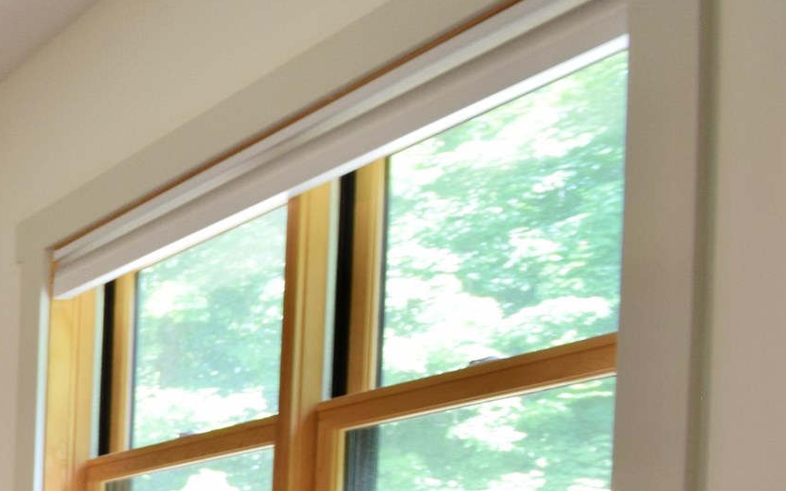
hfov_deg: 22.1
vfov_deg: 20.1
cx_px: -627
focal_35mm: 56
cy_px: 722
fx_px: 1199
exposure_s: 1/8
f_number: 7.1
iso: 200
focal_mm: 10
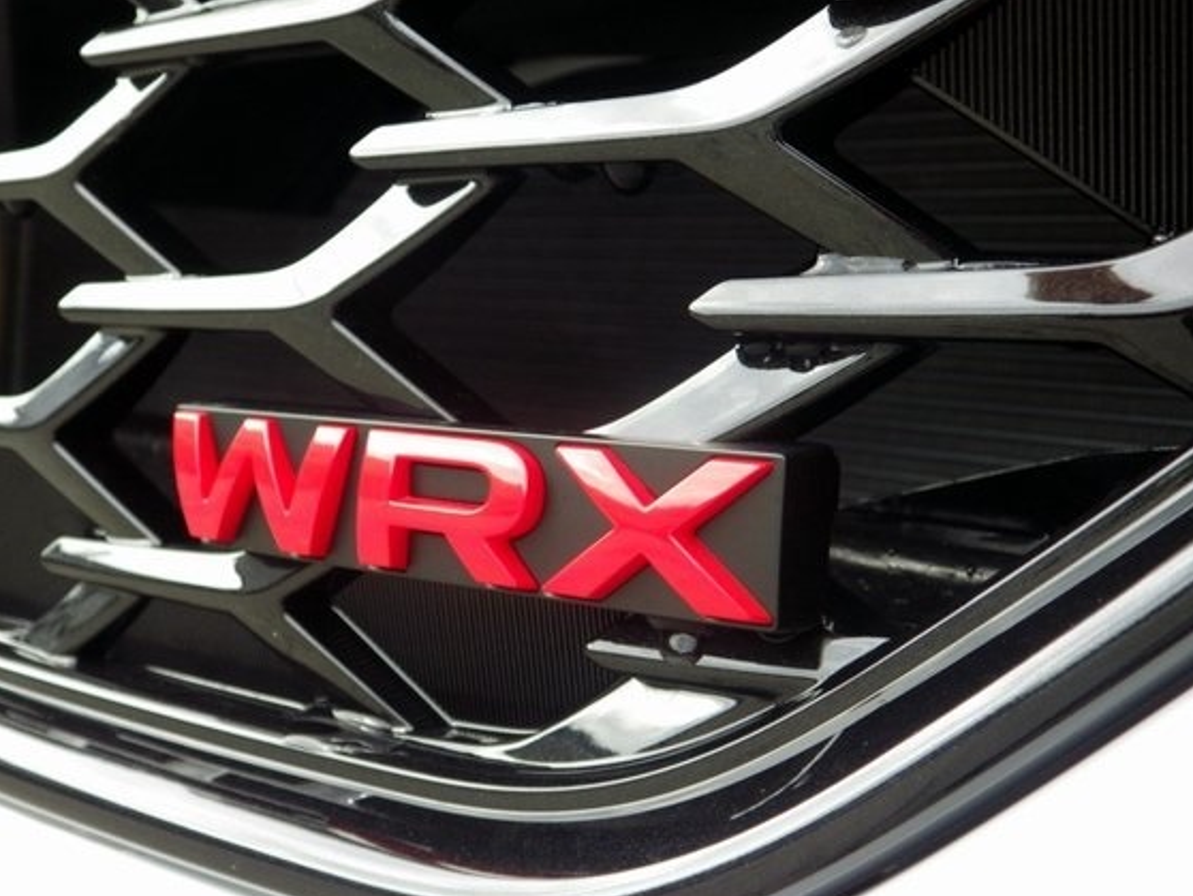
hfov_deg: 40.4
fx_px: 1620
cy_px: 496
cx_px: 543
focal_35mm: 47
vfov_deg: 30.9
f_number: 3.6
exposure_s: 1/125
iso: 100
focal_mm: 7.4
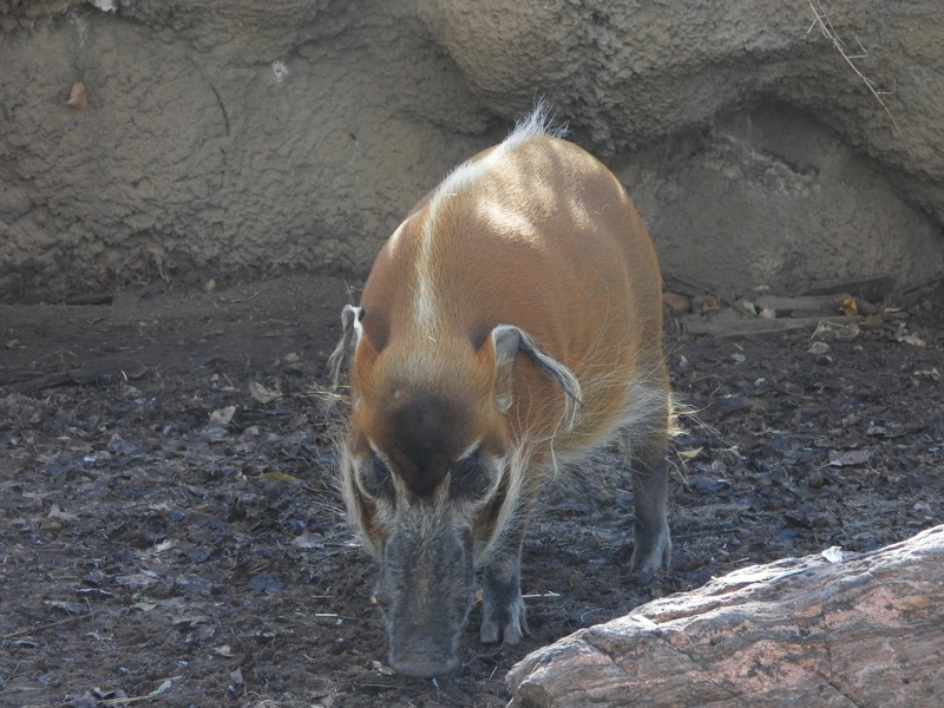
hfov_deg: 10.7
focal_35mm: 185
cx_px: 472
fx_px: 5045
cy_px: 354
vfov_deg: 8.0
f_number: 4.5
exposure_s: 1/60
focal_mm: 33.2
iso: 100
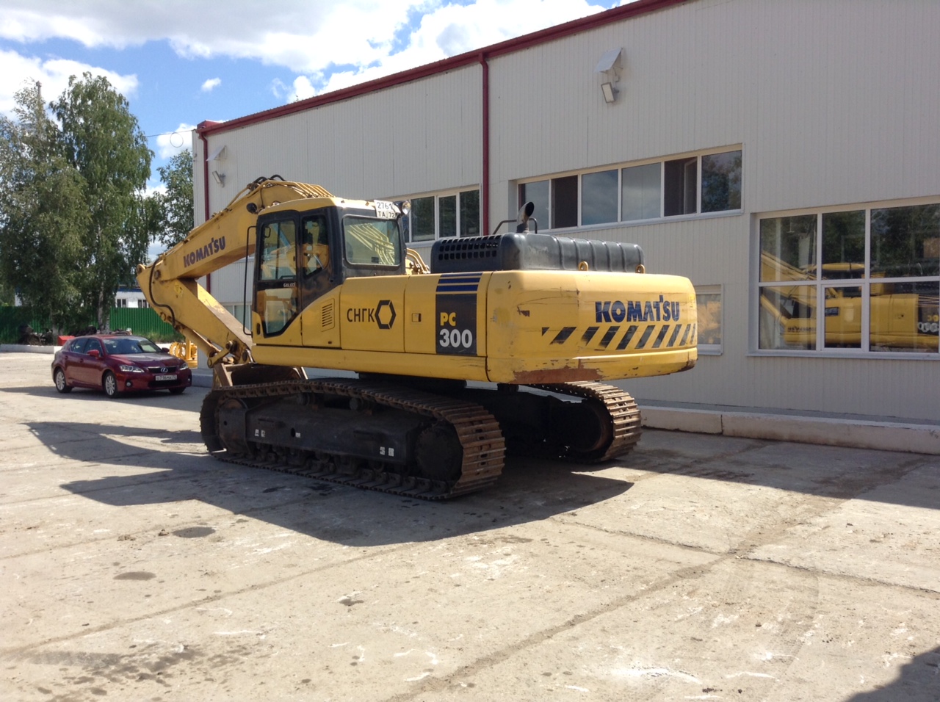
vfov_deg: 42.8
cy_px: 351
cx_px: 470
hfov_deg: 55.4
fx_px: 895
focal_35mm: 33
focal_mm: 3.3
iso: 32
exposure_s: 1/805
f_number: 2.4
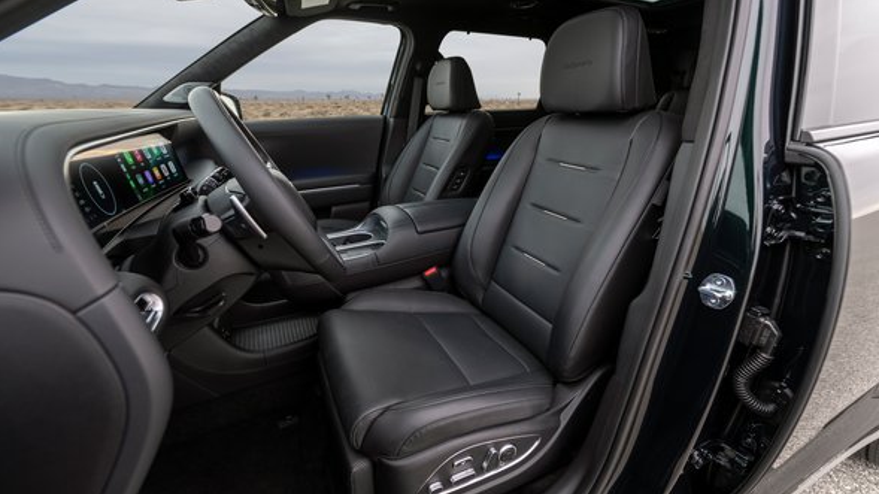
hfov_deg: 99.4
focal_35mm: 16
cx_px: 443
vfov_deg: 67.0
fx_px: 373
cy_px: 246
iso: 200
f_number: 4
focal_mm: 15
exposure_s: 1/40
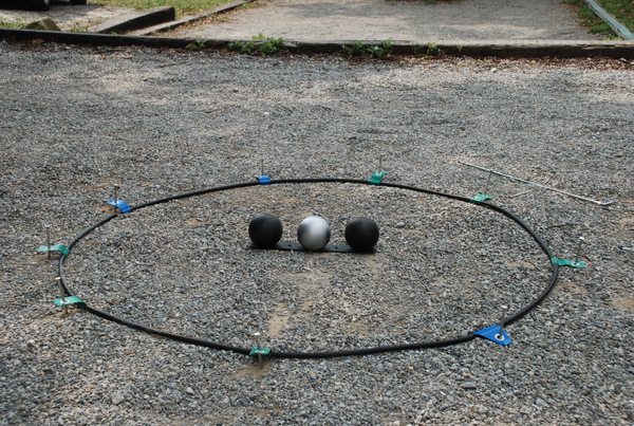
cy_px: 213
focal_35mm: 48
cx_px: 317
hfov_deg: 41.0
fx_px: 847
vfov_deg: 28.2
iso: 250
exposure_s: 1/320
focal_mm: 32
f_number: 9
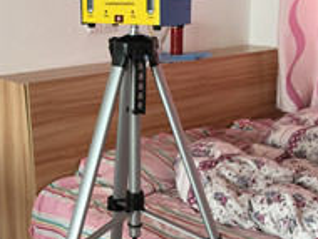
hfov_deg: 31.1
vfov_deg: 24.1
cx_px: 79
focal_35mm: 61
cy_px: 100
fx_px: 561
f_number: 2.2
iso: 80
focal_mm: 4.15
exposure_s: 1/33
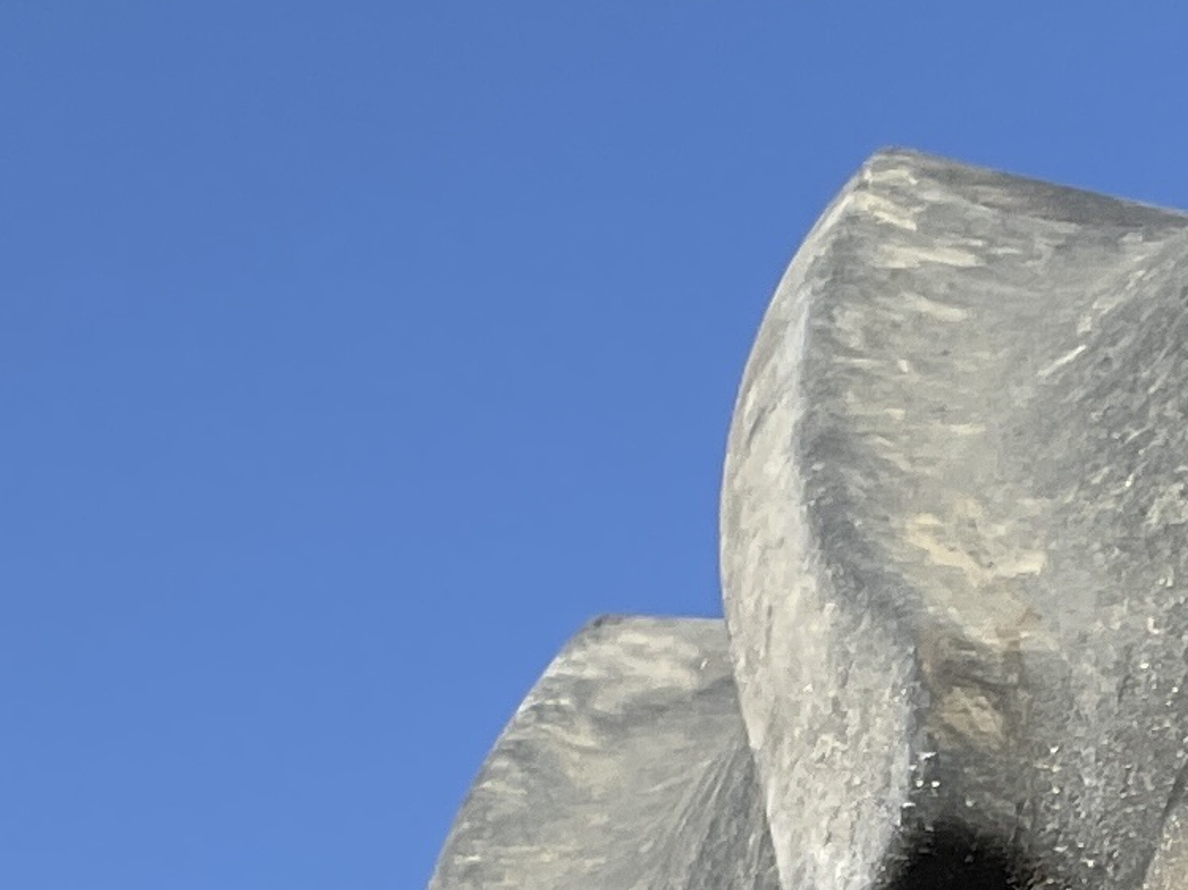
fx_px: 5352
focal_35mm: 156
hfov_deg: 12.5
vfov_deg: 8.9
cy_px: 1842
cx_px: 1155
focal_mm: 3
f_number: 1.8
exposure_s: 1/1311
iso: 16
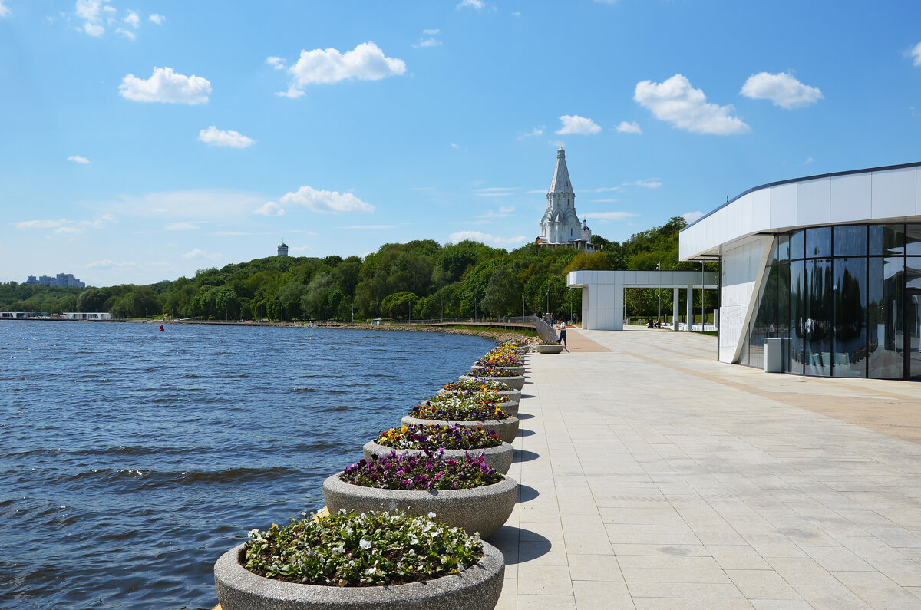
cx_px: 460
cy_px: 305
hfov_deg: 53.2
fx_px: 919
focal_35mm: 36
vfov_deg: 36.7
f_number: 9
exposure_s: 1/320
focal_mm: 24
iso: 100
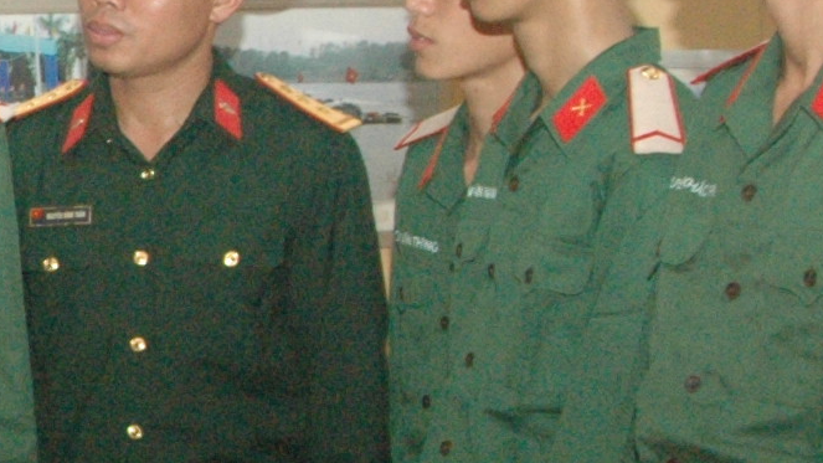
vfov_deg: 7.1
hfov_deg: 11.6
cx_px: -710
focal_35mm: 171
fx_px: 3732
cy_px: 274
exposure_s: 1/60
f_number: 7.1
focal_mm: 24
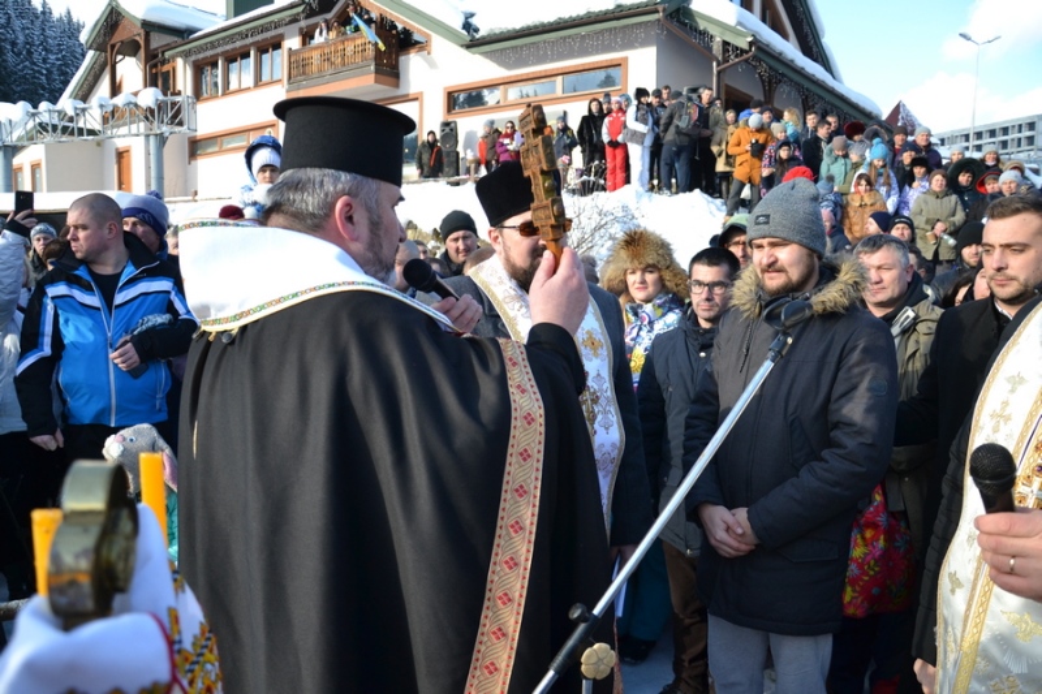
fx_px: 781
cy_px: 347
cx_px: 521
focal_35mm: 27
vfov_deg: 47.9
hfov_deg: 67.4
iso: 400
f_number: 4
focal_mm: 18
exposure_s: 1/800
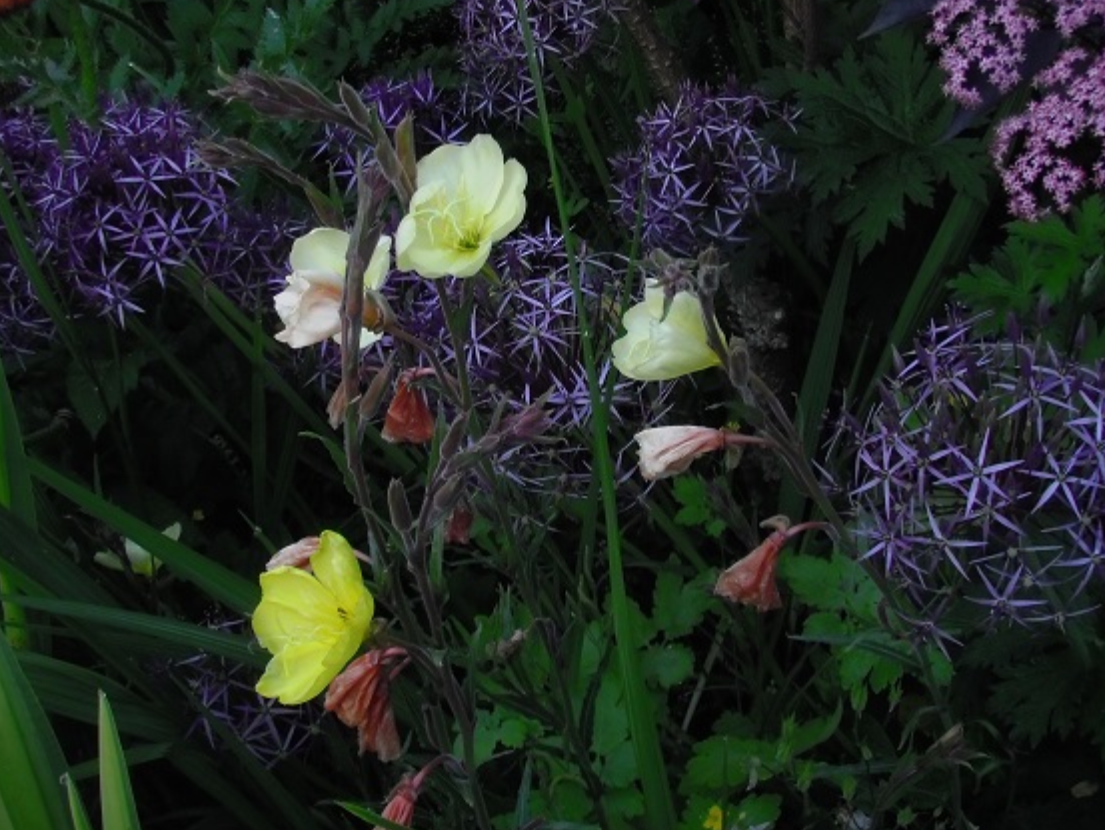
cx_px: 538
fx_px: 1756
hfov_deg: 34.9
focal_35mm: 55
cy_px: 350
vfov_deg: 26.5
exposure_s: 1/80
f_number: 3.5
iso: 100
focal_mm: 6.7
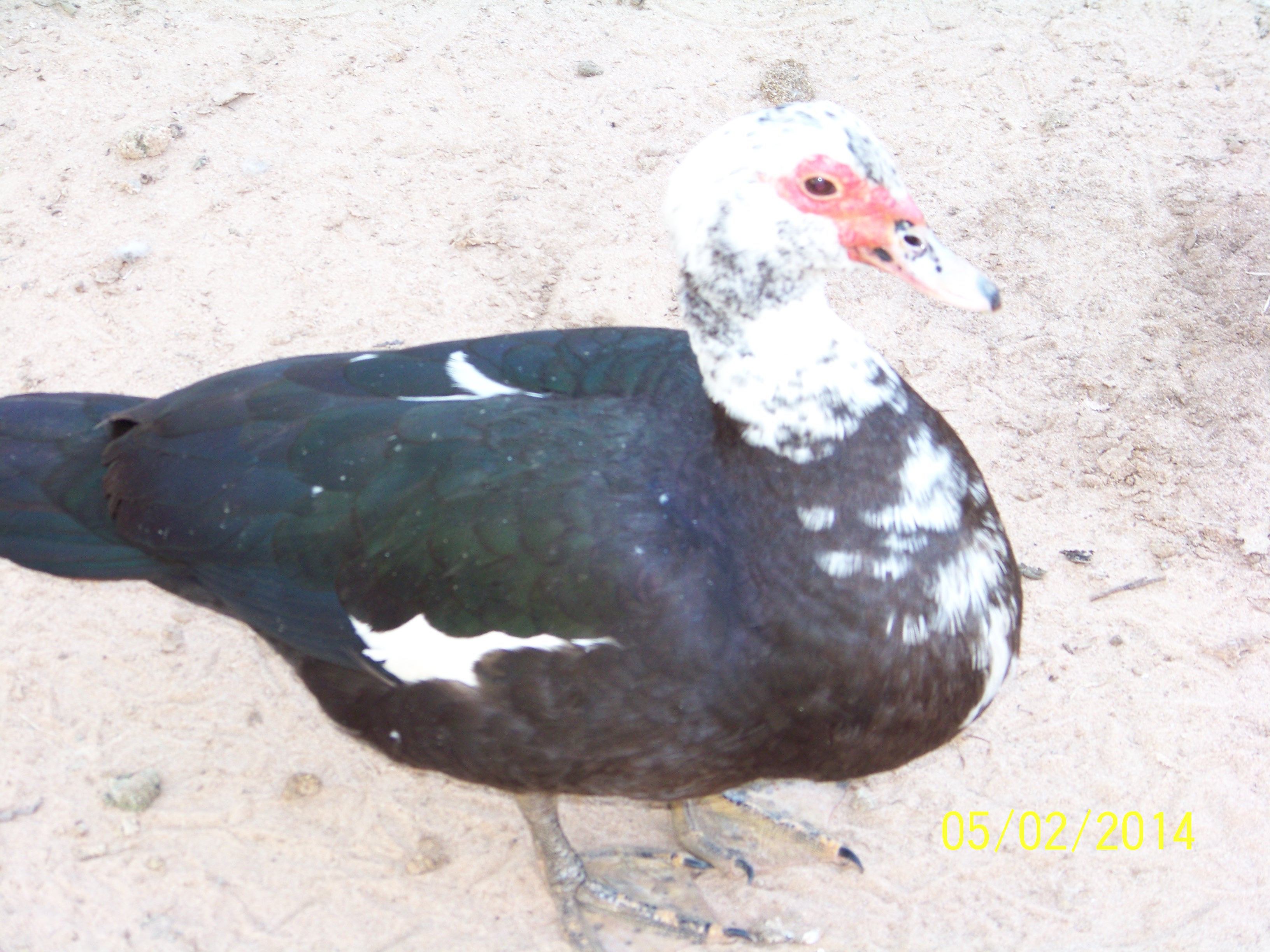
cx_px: 635
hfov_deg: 14.4
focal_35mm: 137
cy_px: 476
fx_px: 5026
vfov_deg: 10.8
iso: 145
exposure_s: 1/40
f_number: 3.2
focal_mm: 22.2
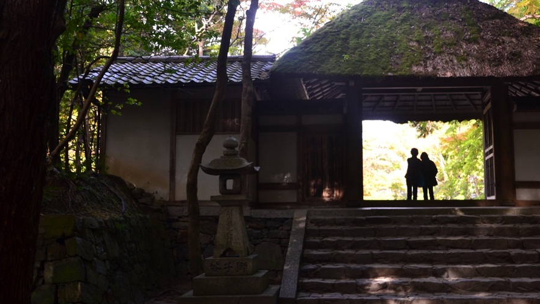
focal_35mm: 42
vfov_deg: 28.5
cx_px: 298
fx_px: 596
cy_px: 111
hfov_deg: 48.7
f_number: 3.8
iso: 100
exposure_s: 1/40
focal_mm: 23
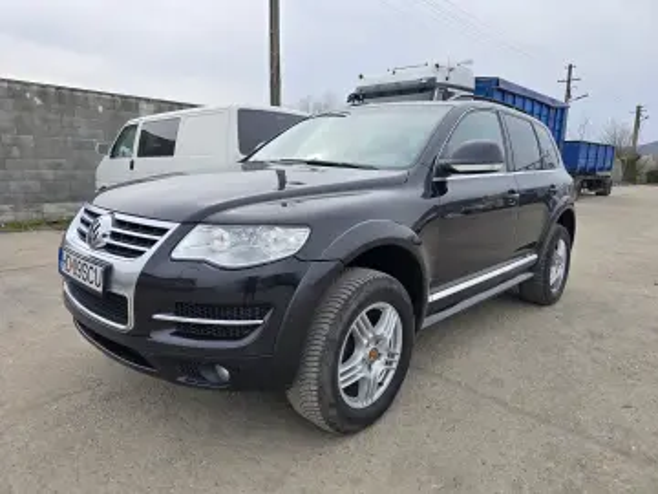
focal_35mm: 23
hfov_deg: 73.9
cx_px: 329
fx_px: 437
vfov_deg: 58.9
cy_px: 247
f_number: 1.7
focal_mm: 6.3
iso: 12
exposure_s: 1/525
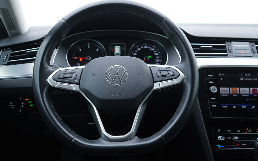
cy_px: 76
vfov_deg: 34.4
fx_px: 260
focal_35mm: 37
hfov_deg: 52.8
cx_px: 129
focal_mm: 24
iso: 200
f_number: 2.8
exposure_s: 1/40
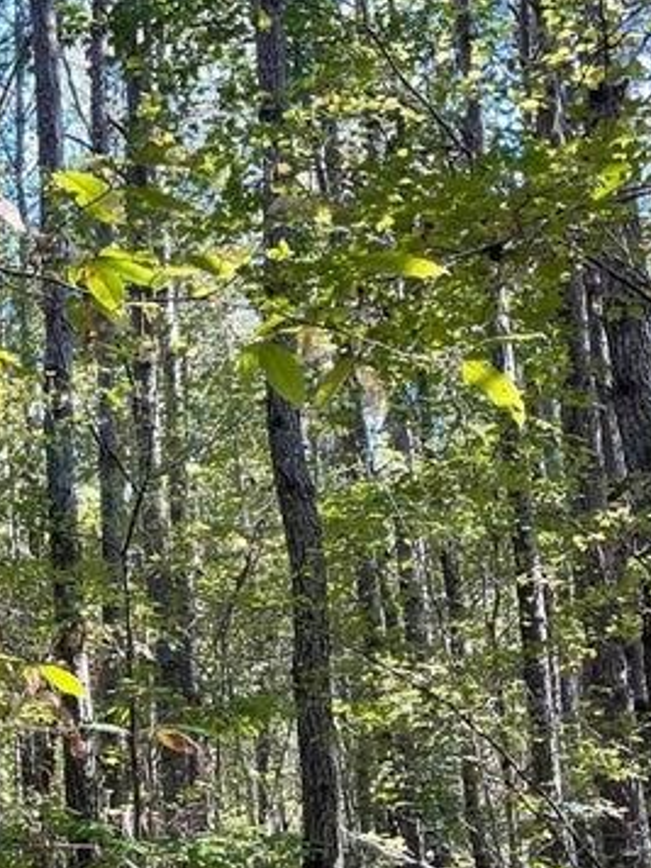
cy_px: 656
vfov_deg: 26.7
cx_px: -102
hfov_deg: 19.4
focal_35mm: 72
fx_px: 1805
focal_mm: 5.1
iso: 64
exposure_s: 1/121
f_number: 1.6
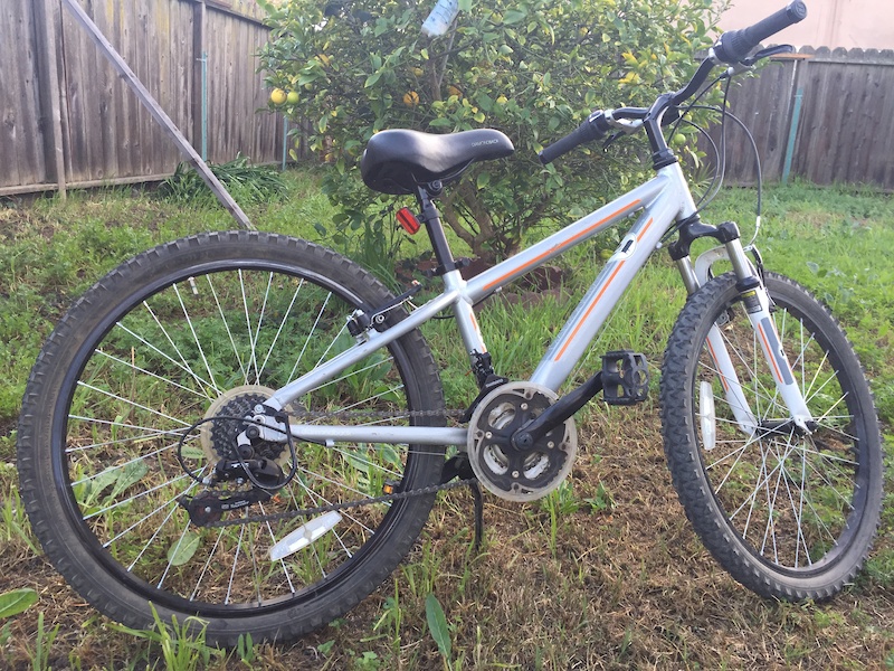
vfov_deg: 48.2
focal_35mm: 29
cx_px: 447
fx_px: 749
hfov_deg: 61.7
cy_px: 336
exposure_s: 1/120
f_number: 2.2
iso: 50
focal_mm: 4.15
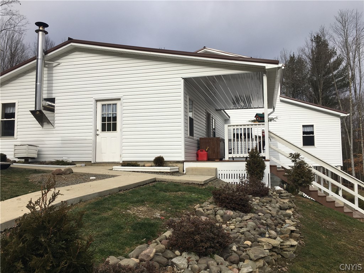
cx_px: 182
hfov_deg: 61.7
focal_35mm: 29
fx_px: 305
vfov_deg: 48.2
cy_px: 136
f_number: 2.2
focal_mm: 4.15
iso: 25
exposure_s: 1/1261
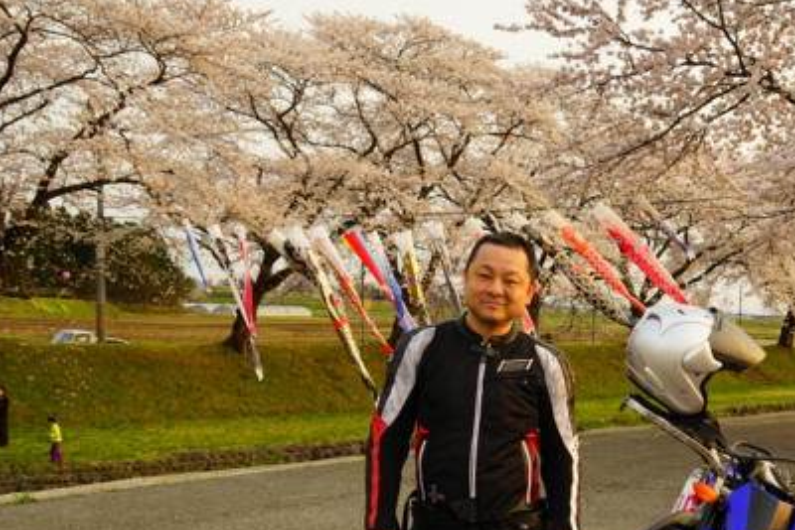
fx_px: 1193
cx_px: 652
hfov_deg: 35.5
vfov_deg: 24.3
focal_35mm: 54
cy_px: 482
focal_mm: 27
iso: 125
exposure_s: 1/60
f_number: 5.6
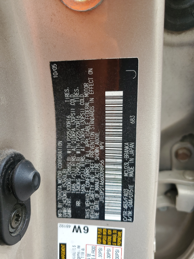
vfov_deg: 67.3
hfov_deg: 53.1
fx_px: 194
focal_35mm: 26
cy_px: 130
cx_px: 97
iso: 50
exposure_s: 1/175
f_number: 1.5
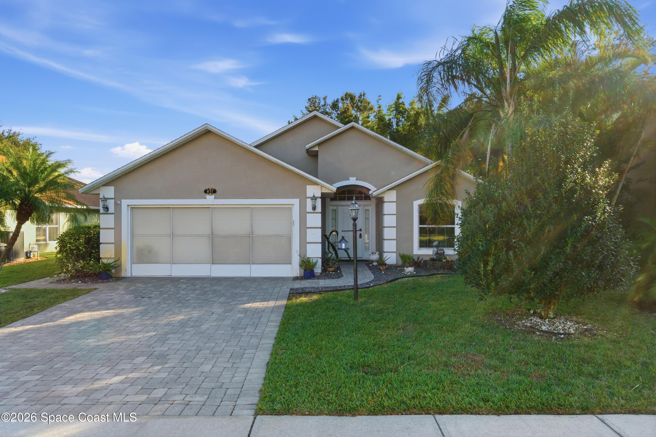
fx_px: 401
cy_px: 218
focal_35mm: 22
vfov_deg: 57.2
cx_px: 328
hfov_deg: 78.6
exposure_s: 1/800
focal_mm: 22
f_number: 9
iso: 250
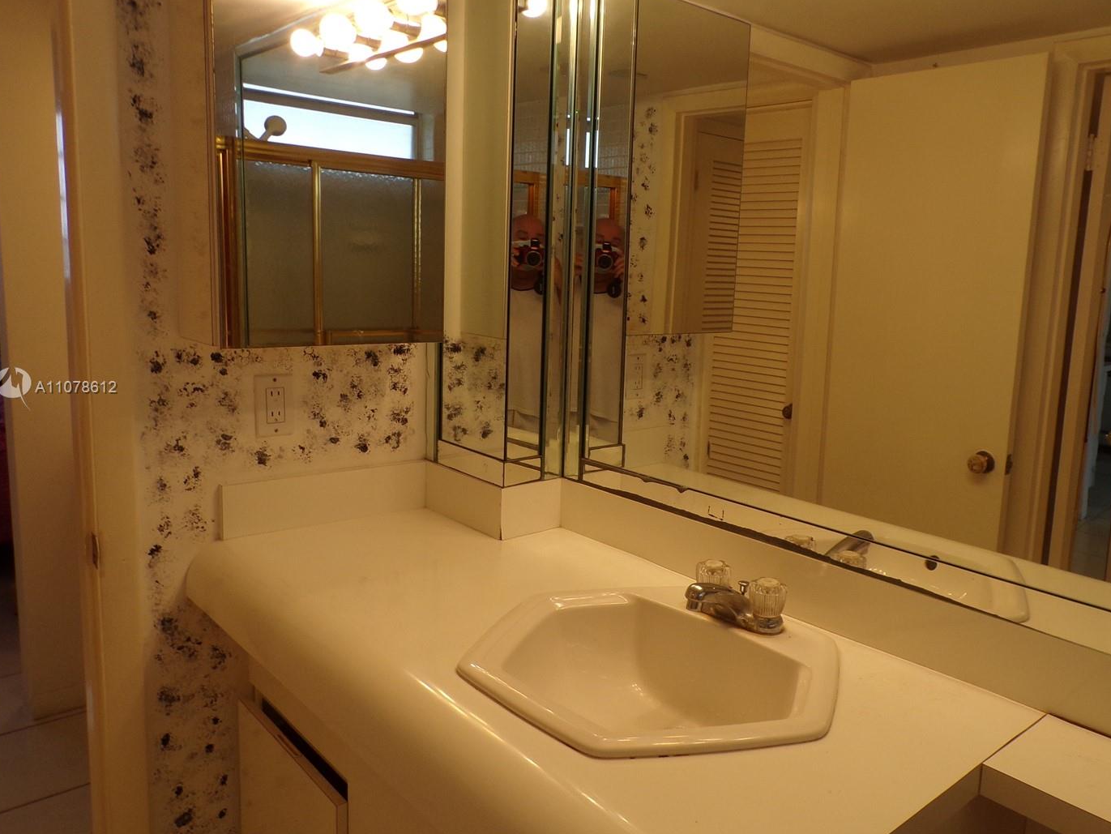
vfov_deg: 49.7
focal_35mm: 28
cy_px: 388
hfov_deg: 63.1
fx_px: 899
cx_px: 637
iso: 80
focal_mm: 4.3
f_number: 4.3
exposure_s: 1/38
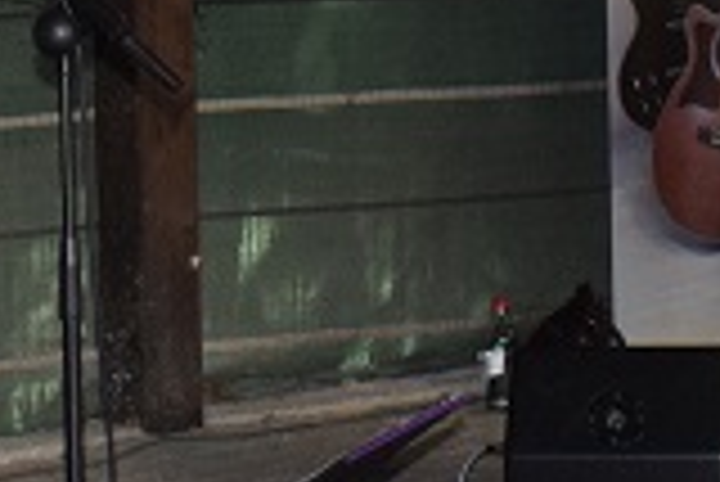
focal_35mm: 225
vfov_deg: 6.0
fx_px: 4504
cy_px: -297
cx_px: 572
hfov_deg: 9.1
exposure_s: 1/125
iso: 800
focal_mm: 24
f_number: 5.6
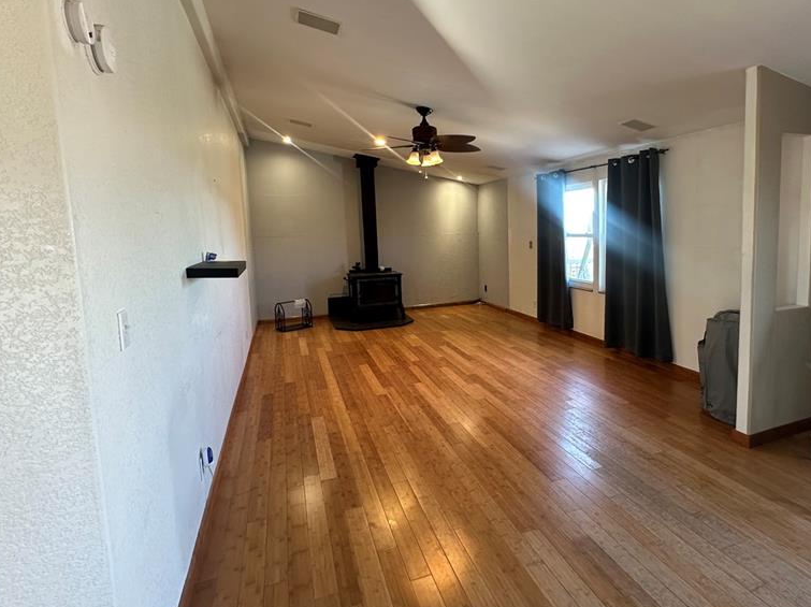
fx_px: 445
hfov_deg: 84.3
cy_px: 270
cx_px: 453
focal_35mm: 19
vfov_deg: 68.4
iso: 200
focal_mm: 2.22
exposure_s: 1/60
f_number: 2.2
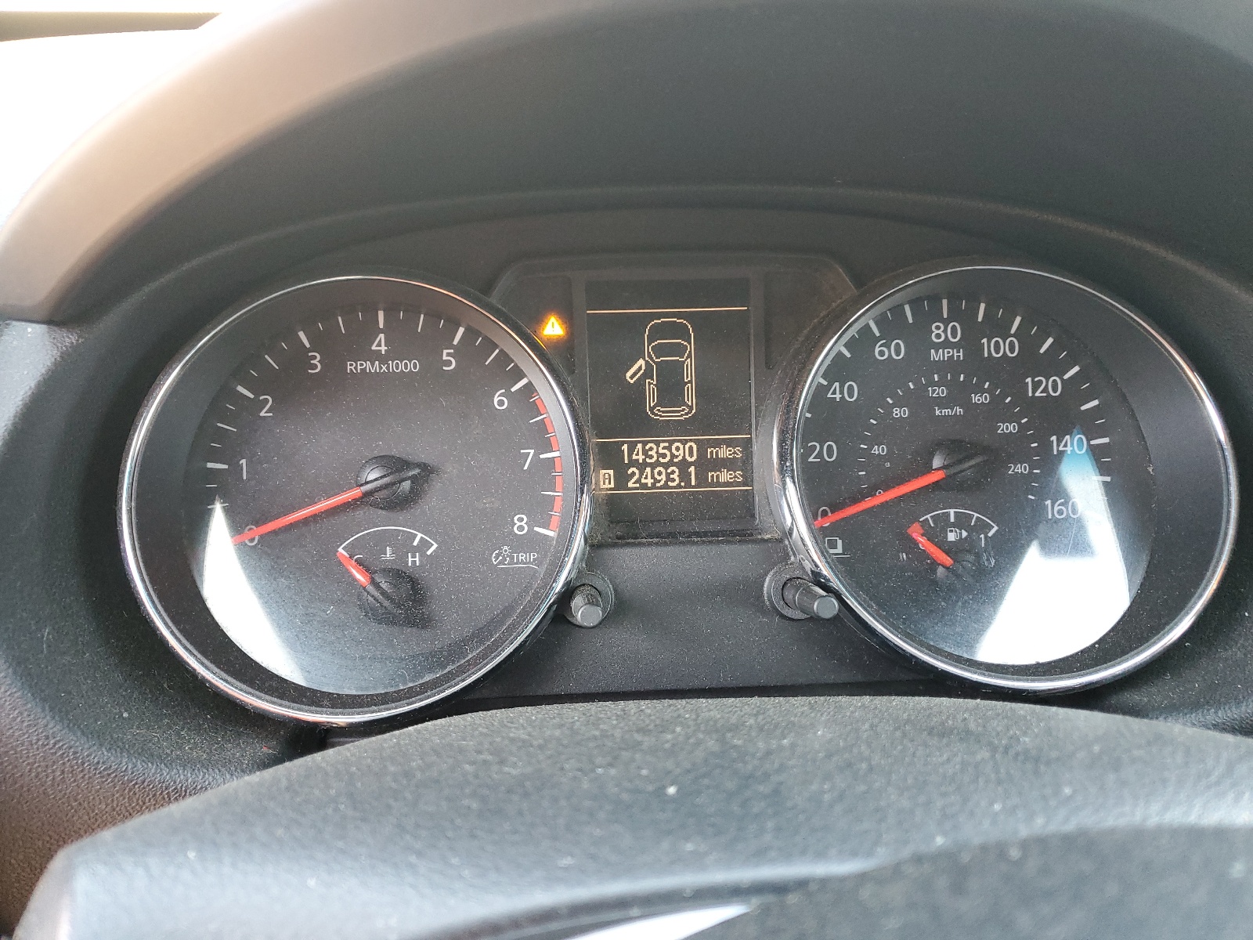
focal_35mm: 26
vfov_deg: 53.1
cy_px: 470
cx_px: 626
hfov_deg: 67.3
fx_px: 941
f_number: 1.5
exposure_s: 1/60.2
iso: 156
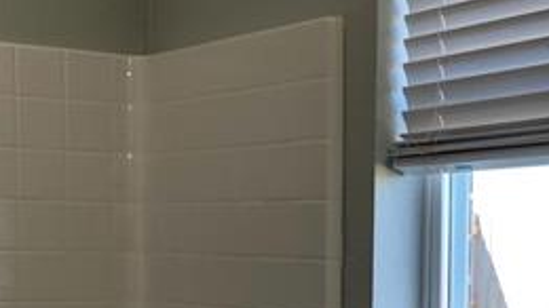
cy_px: 369
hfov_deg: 23.5
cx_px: 386
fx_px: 1310
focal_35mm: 90
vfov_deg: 13.1
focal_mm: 3.99
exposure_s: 1/120
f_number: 1.8
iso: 64
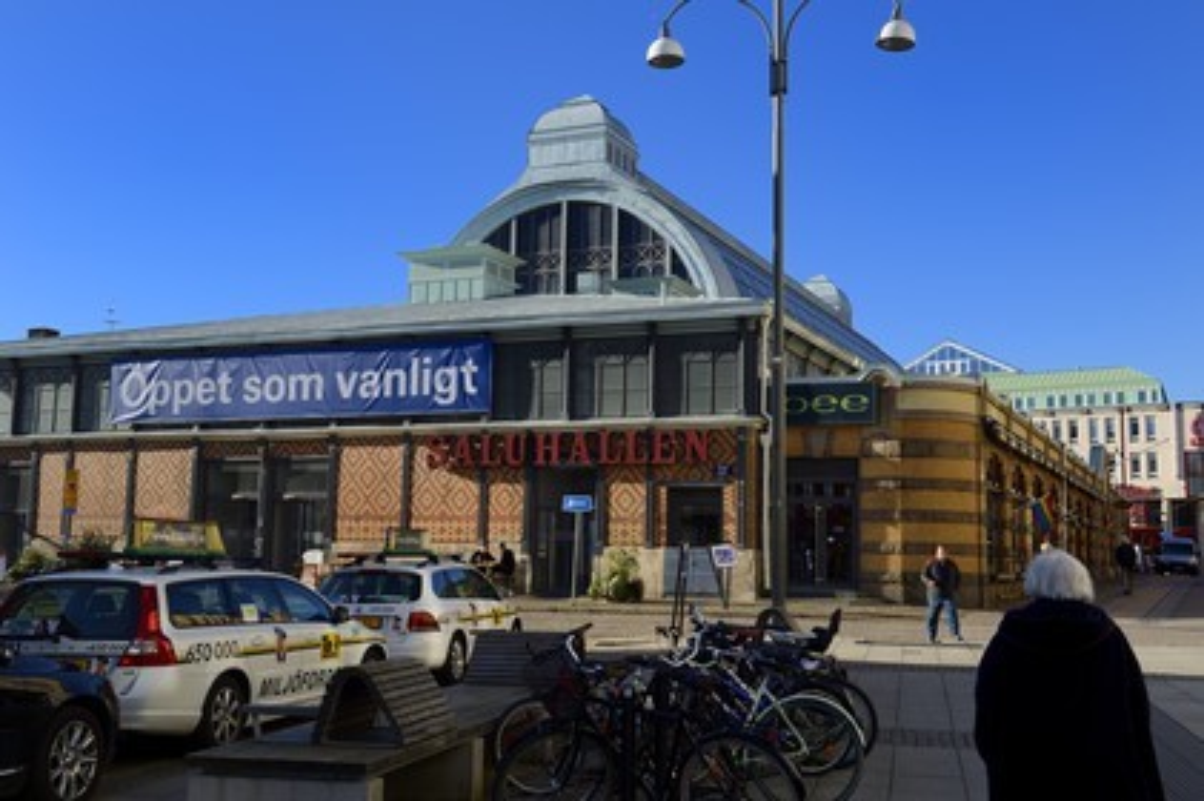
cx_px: 602
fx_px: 1337
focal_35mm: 40
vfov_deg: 33.3
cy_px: 400
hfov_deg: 48.5
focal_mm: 40
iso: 200
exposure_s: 1/200
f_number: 11
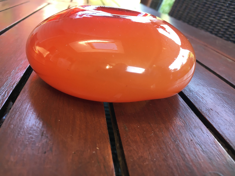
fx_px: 197
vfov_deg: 48.2
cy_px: 88
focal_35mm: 29
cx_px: 118
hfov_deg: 61.7
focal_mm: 4.15
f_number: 2.2
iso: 32
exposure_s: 1/33
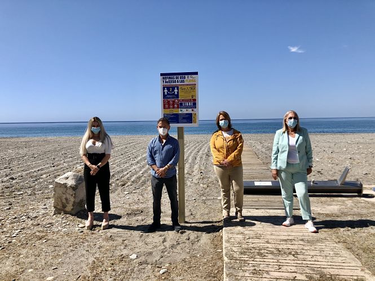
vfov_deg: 49.8
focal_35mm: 28
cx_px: 188
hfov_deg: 63.4
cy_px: 140
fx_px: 303
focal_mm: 4
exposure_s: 1/2667
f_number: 1.8
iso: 20
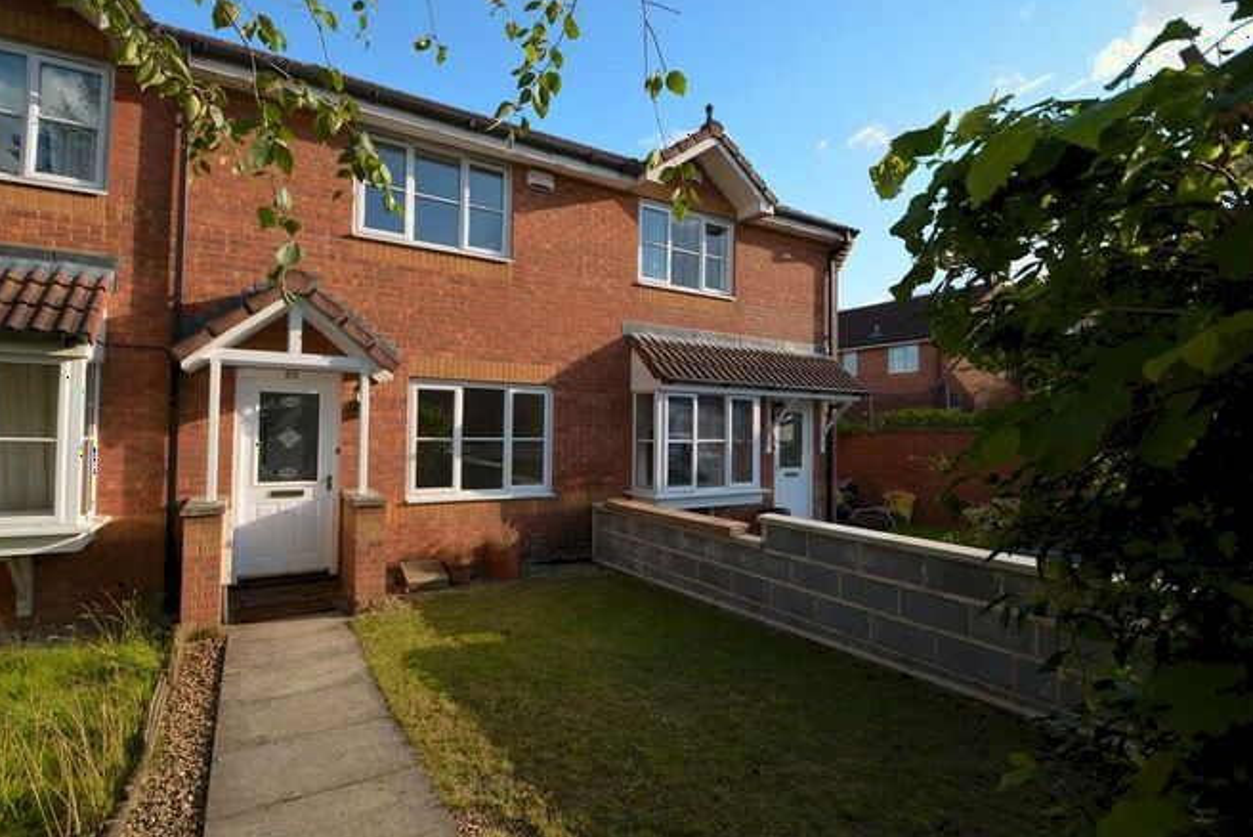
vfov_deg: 73.8
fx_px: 557
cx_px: 588
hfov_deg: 96.6
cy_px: 412
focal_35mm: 16
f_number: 5
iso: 100
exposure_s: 1/200
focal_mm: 10
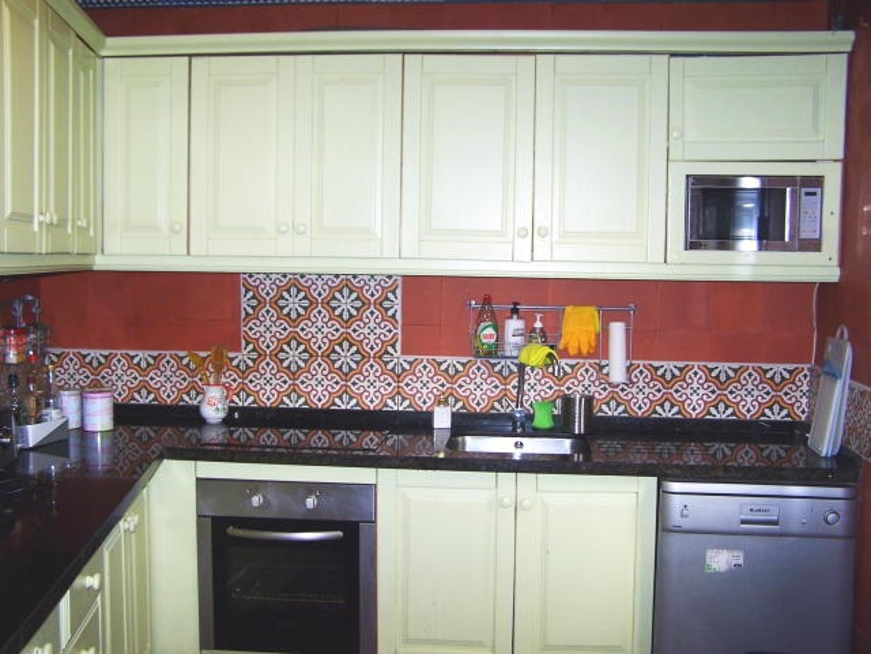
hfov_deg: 49.0
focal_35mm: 38
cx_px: 436
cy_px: 327
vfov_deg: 37.7
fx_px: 956
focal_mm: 6.3
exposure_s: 1/60
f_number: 2.8
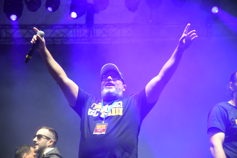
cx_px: 118
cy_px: 79
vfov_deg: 17.5
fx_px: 513
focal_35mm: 78
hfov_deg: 26.0
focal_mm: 78
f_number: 4
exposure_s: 1/80
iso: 4000
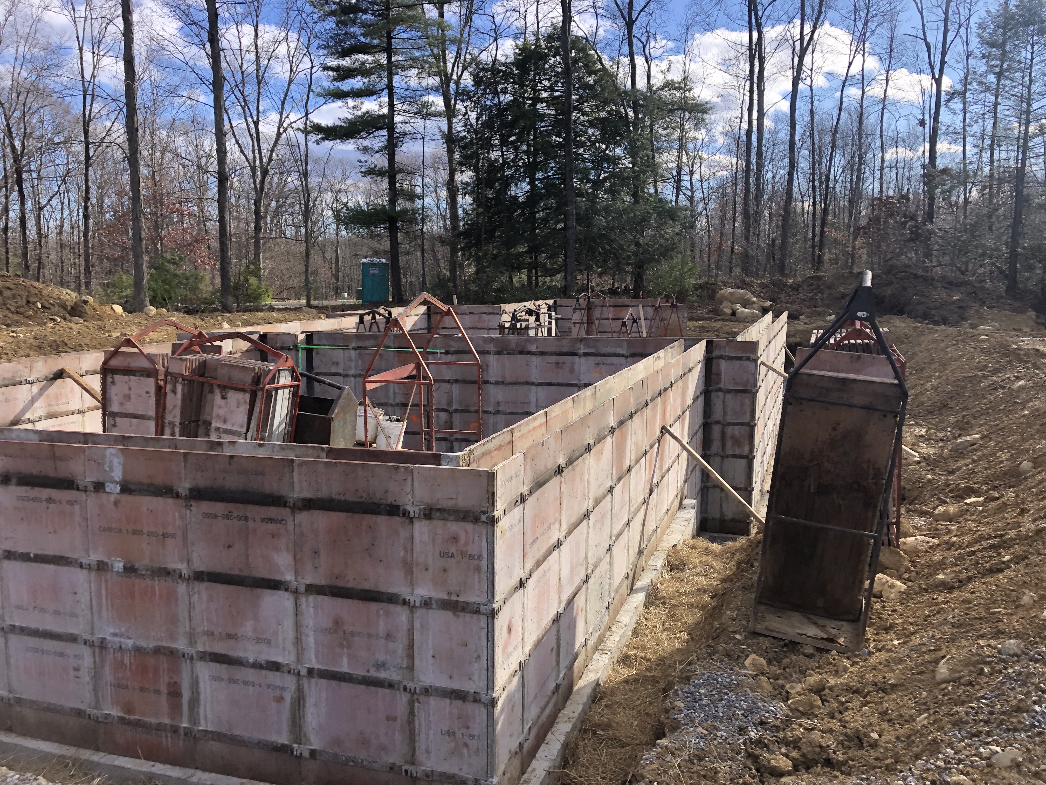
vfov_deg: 49.7
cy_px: 392
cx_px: 523
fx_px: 846
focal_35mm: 28
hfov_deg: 63.4
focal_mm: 3.99
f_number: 1.8
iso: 20
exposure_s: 1/762
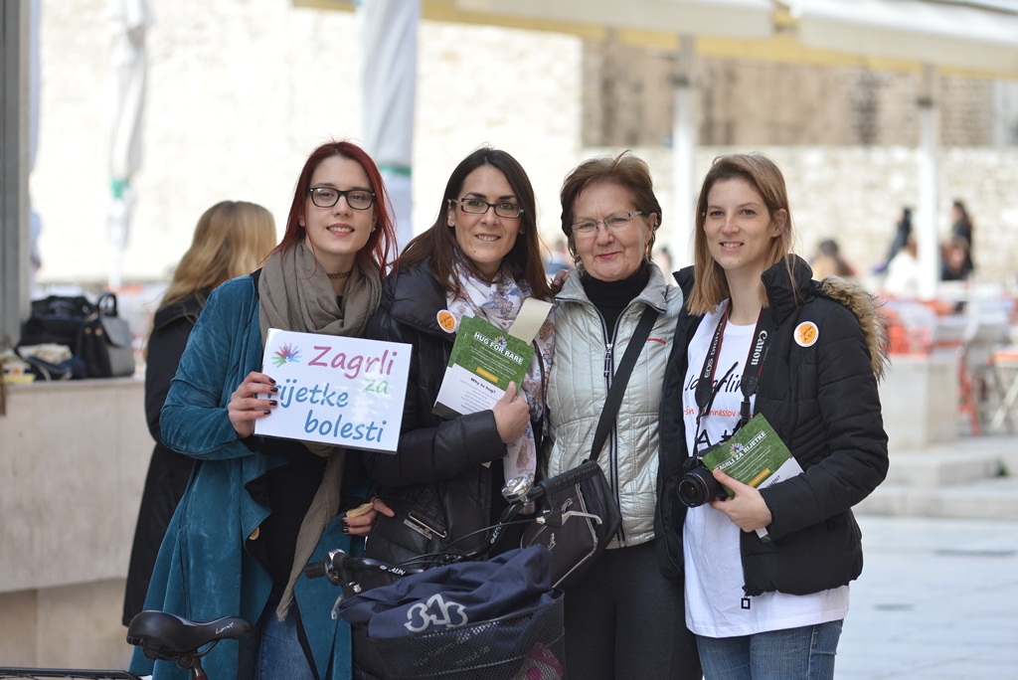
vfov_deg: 10.2
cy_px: 340
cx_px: 509
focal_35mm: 135
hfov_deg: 15.2
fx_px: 3819
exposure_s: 1/640
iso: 320
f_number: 5
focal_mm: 135
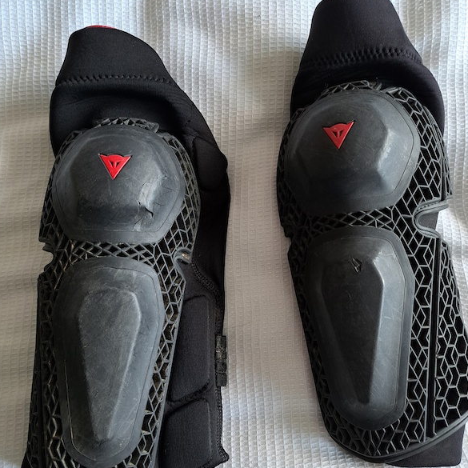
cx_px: 229
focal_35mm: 29
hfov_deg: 55.6
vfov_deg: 55.6
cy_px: 251
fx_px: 444
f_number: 1.8
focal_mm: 5.23
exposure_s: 1/50
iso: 125
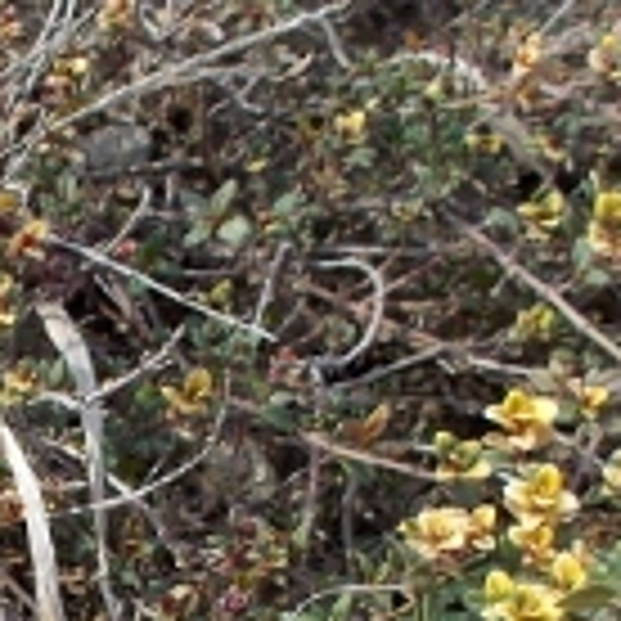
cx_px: -108
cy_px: 873
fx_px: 2415
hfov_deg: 14.2
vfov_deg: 13.9
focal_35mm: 119
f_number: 3.3
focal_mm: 4.1
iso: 80
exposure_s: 1/400
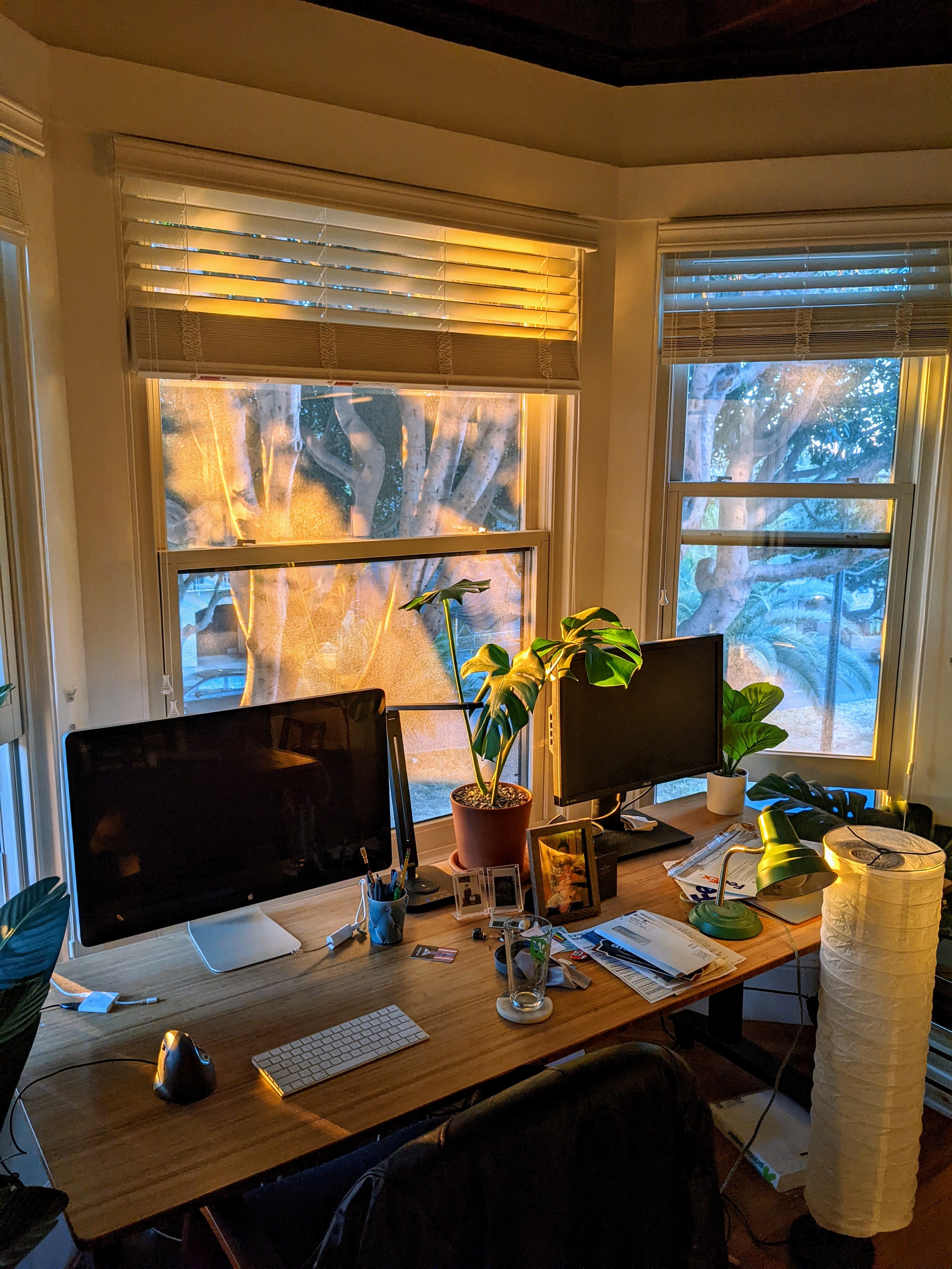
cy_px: 634
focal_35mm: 27
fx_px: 990
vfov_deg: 65.3
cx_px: 476
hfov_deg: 51.4
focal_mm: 4.38
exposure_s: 1/24
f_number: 1.73
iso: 81
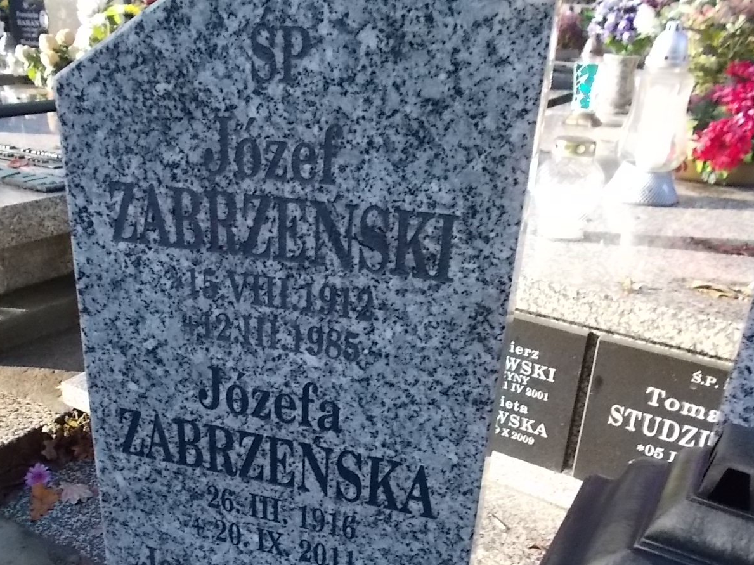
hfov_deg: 52.4
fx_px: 762
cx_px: 317
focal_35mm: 35
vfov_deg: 40.3
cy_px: 360
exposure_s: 1/100
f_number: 8
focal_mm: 4.6
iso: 400
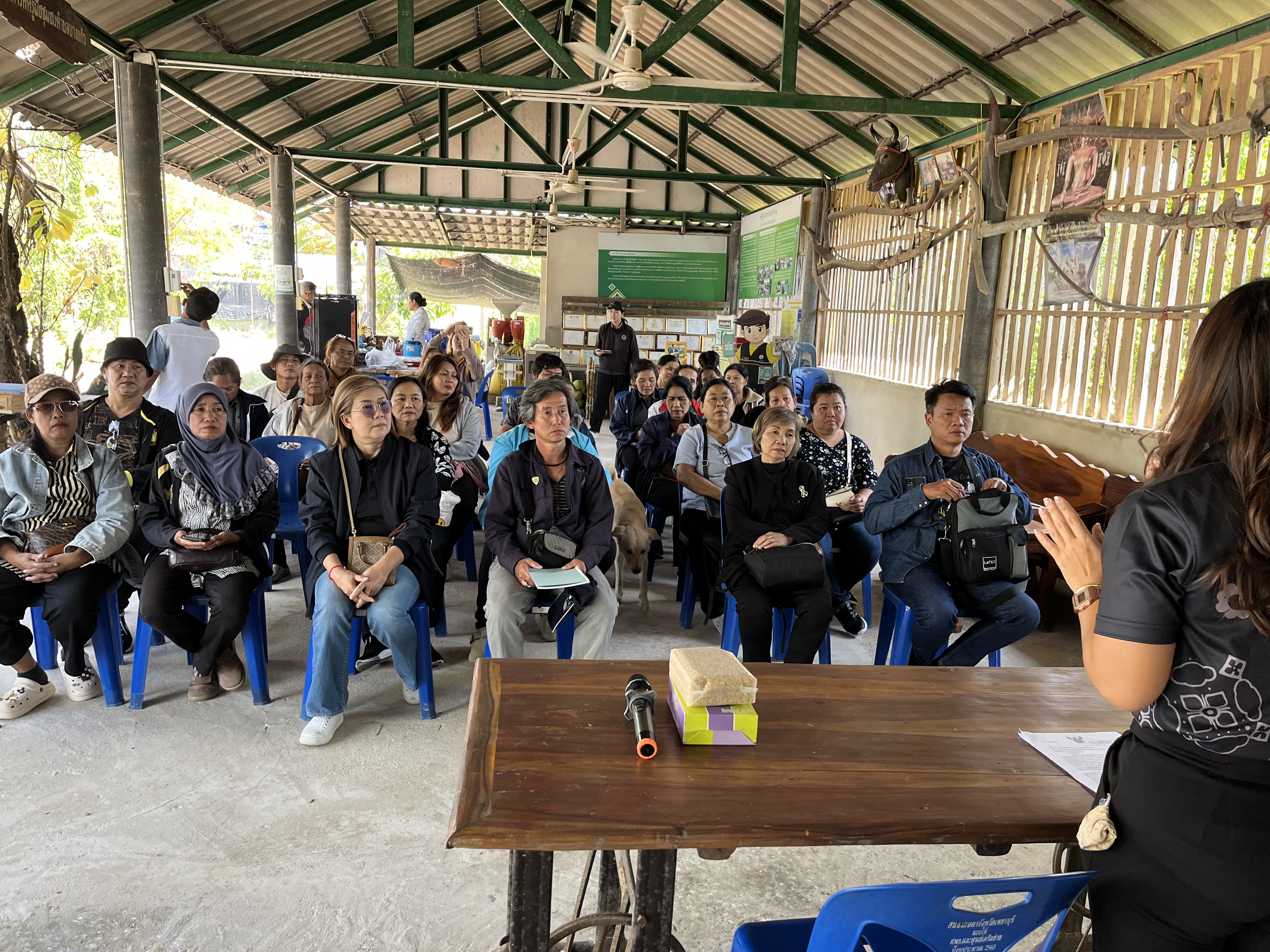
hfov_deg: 67.3
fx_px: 954
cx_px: 635
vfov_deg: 53.1
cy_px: 476
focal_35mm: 26
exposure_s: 1/121
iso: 125
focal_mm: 5.1
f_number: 1.6
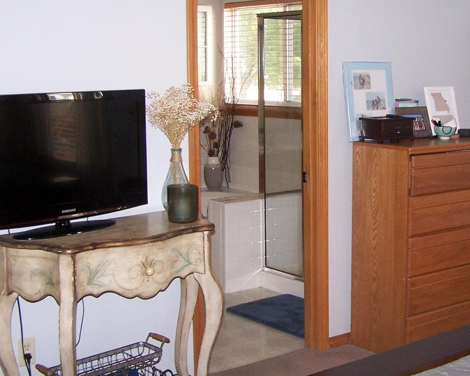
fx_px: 835
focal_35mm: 60
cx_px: 365
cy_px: 145
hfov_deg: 30.8
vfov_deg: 25.3
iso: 140
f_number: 2.8
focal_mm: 6.3
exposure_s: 1/60
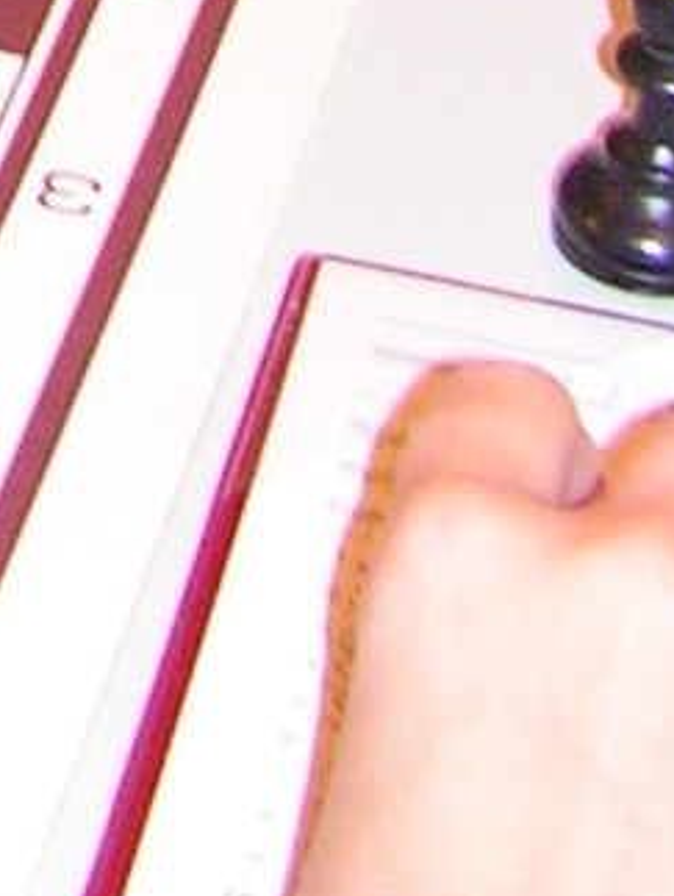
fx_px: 5907
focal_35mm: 228
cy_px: -1681
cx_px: -979
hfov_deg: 6.2
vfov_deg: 7.7
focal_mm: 6
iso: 200
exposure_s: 1/40
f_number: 3.2
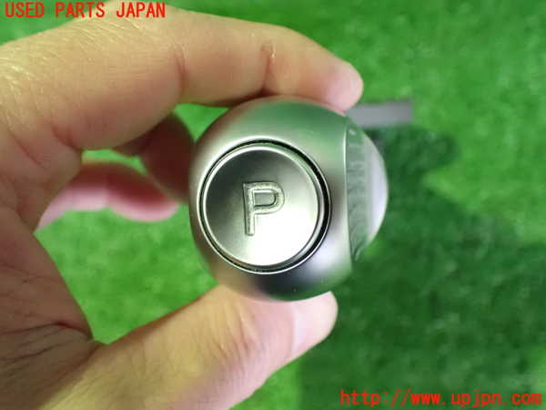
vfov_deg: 46.8
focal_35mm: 30
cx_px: 273
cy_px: 205
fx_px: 473
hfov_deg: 60.0
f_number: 2.3
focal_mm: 5.4
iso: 1600
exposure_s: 1/30
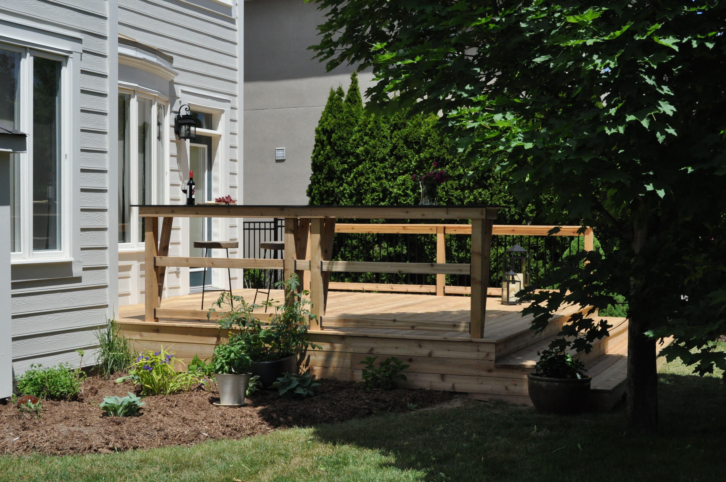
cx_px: 363
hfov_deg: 38.9
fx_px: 1027
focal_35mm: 51
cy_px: 241
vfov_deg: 26.4
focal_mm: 34
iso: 1000
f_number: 13
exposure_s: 1/1600
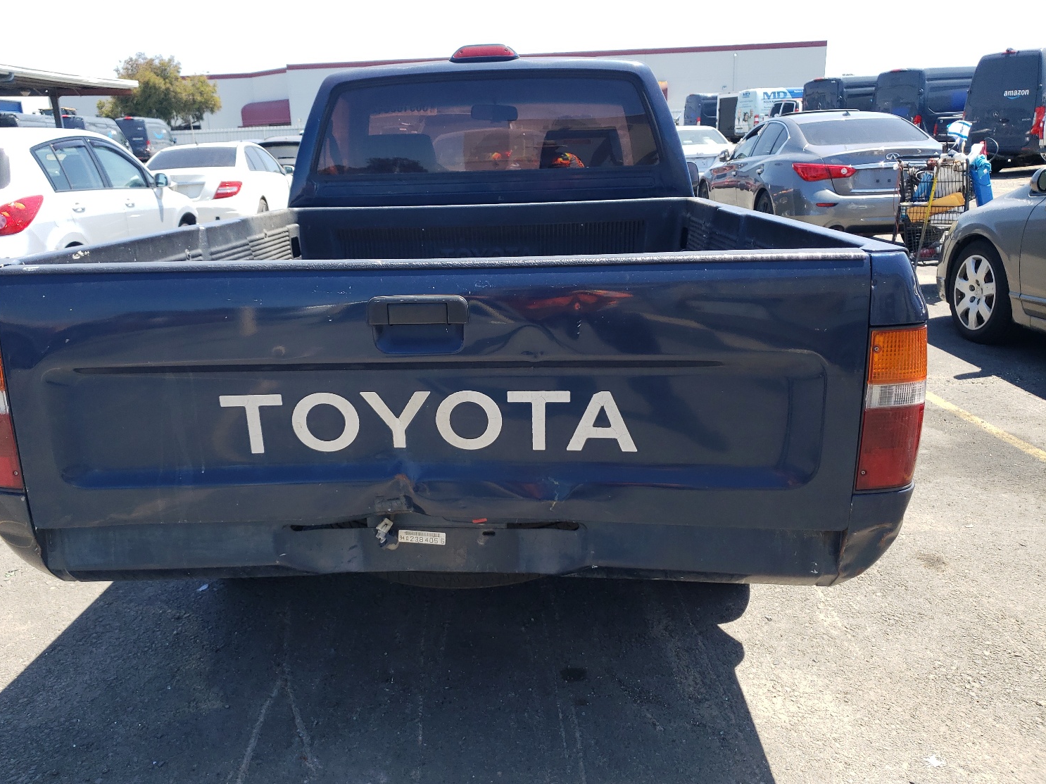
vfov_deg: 49.7
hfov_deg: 63.4
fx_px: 846
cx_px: 487
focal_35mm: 28
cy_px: 396
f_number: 1.5
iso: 50
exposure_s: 1/833
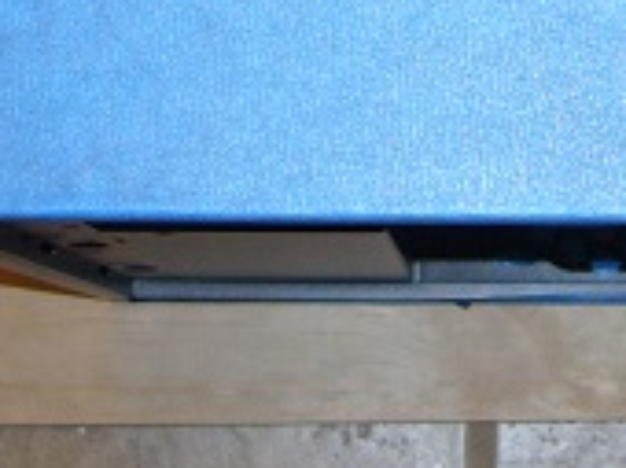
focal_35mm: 132
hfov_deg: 14.8
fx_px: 2384
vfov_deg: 10.7
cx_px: 563
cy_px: -276
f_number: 2.8
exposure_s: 1/30
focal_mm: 5.8
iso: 100
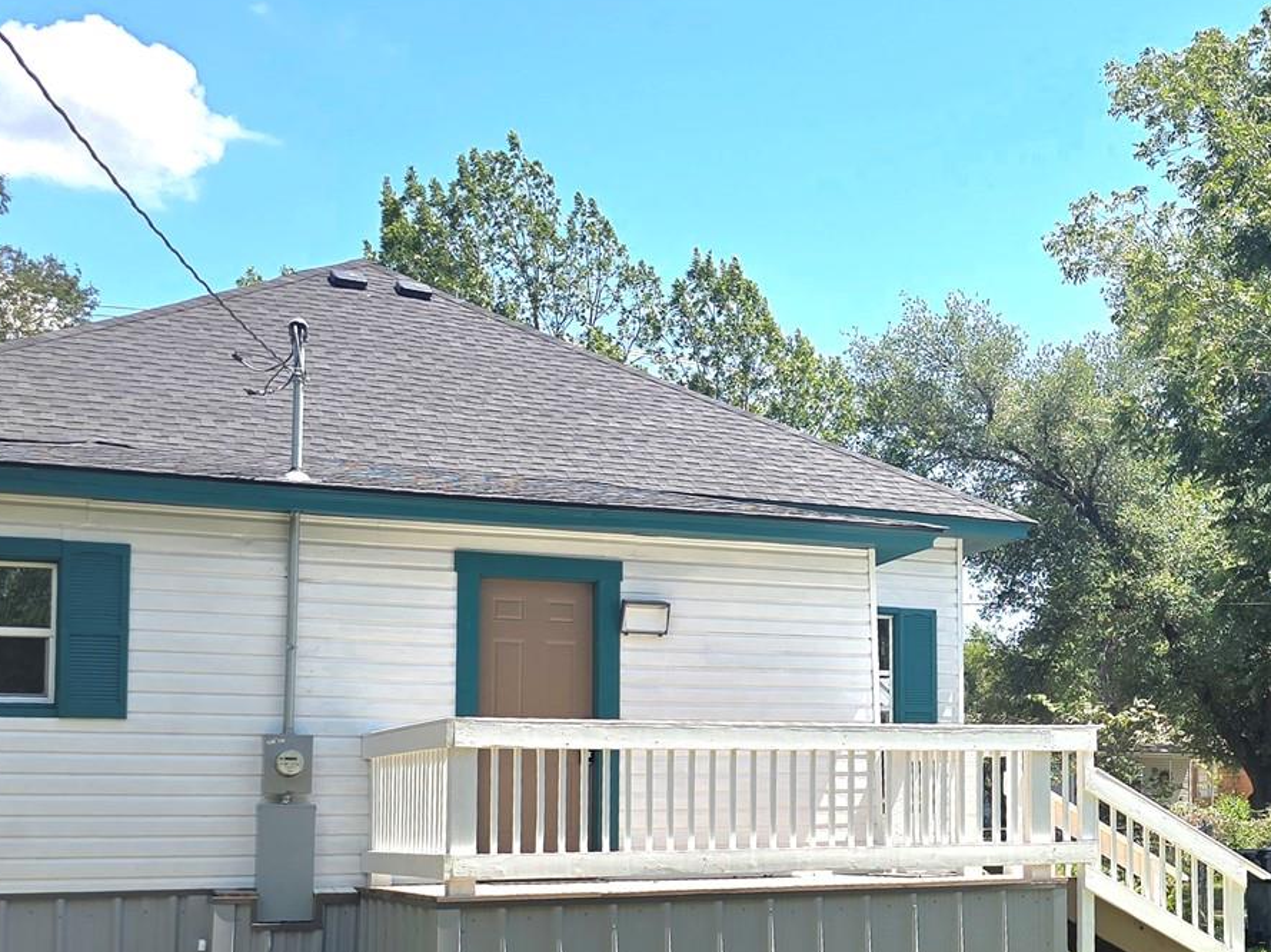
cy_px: 687
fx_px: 1945
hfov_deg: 33.8
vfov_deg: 27.2
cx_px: 1191
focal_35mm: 53
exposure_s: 1/526
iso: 12
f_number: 1.7
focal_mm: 6.3
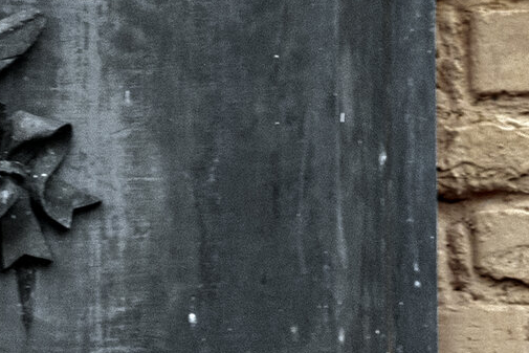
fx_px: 5967
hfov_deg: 5.0
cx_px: -615
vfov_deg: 3.4
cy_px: -104
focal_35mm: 406
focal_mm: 60
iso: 320
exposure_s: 1/60
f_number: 8
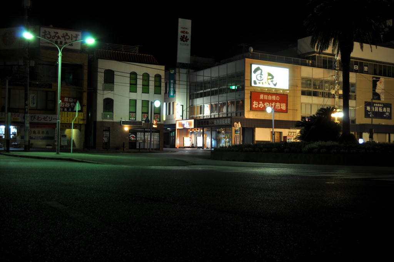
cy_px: 131
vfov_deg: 31.8
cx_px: 197
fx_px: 459
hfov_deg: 46.5
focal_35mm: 42
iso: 200
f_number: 4.5
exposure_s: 1/1.3
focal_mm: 28
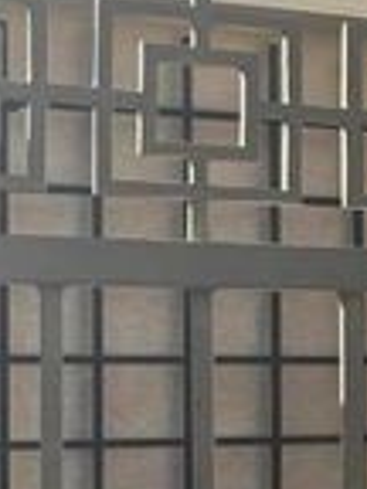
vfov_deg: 17.6
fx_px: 1569
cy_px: 375
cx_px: 833
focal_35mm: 111
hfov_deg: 11.4
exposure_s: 1/3584
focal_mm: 6.76
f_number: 1.78
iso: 80
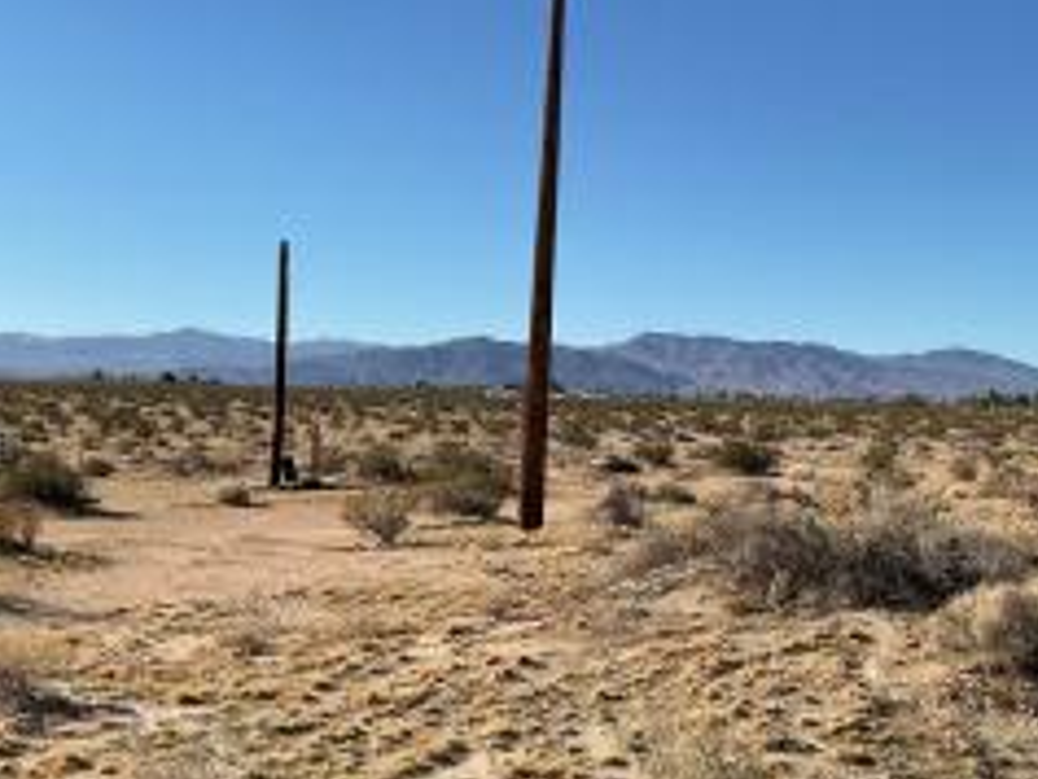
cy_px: 271
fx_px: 1470
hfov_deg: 38.6
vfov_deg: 29.5
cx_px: 661
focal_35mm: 49
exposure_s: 1/2667
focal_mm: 3
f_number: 1.8
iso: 16
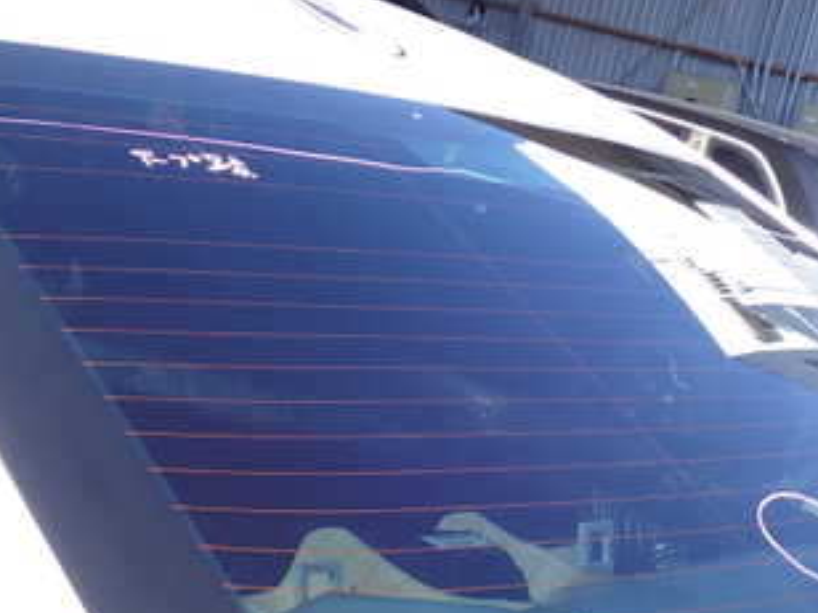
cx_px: 518
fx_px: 1749
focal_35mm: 74
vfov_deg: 19.9
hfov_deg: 26.2
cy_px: 377
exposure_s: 1/250
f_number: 3.5
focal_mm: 6.83
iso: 100
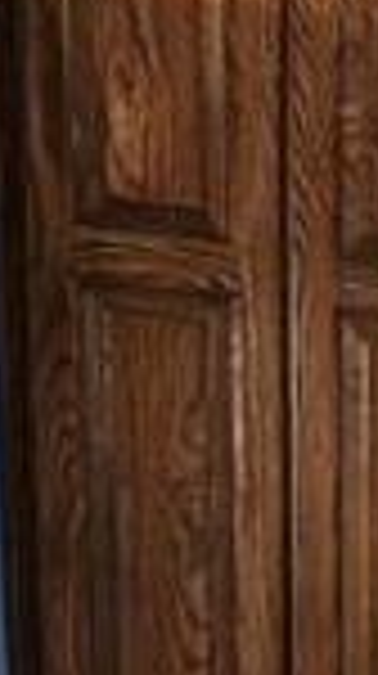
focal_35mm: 82
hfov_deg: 12.8
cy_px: 911
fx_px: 1466
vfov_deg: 22.7
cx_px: 752
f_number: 2.2
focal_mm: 2.2
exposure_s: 1/60
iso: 320
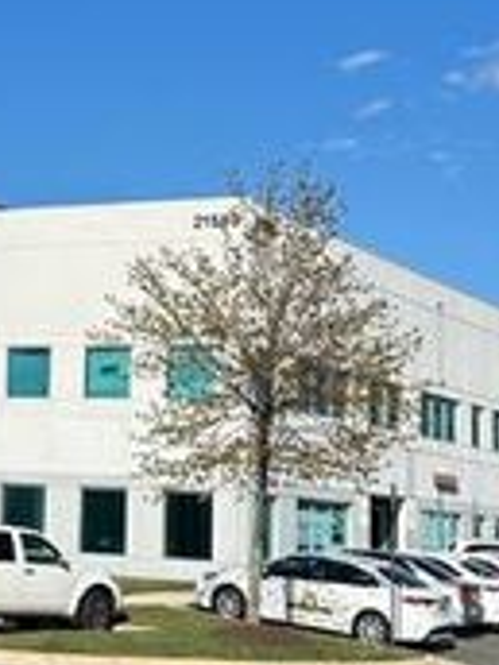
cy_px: 160
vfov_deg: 20.9
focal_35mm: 93
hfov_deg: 15.6
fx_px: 1787
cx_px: -15
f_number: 1.78
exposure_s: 1/7042
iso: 80
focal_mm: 6.86
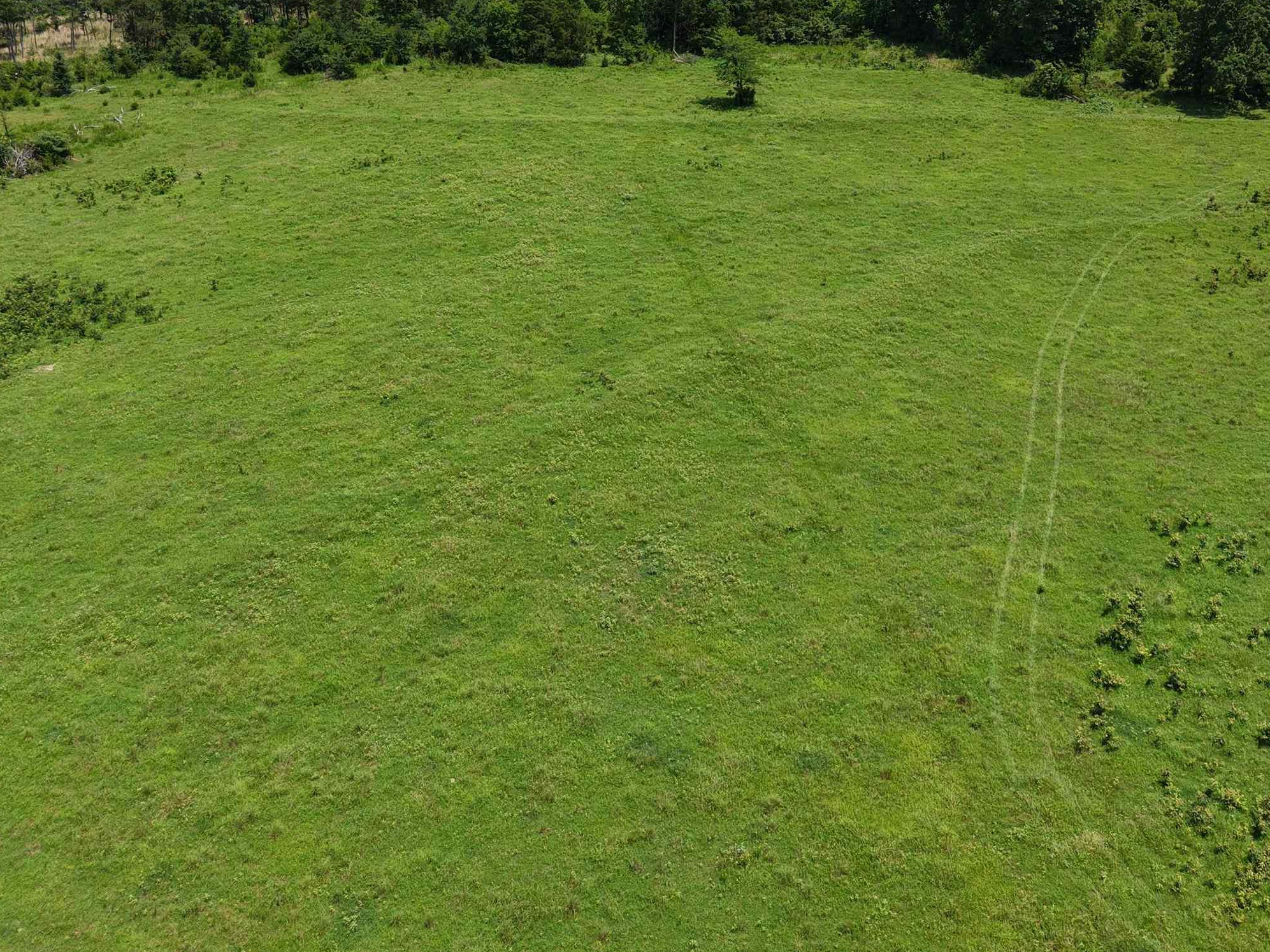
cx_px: 686
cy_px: 236
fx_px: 1357
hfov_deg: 50.1
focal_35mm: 37
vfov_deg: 37.7
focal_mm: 8.67
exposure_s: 1/5000
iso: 160
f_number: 1.8
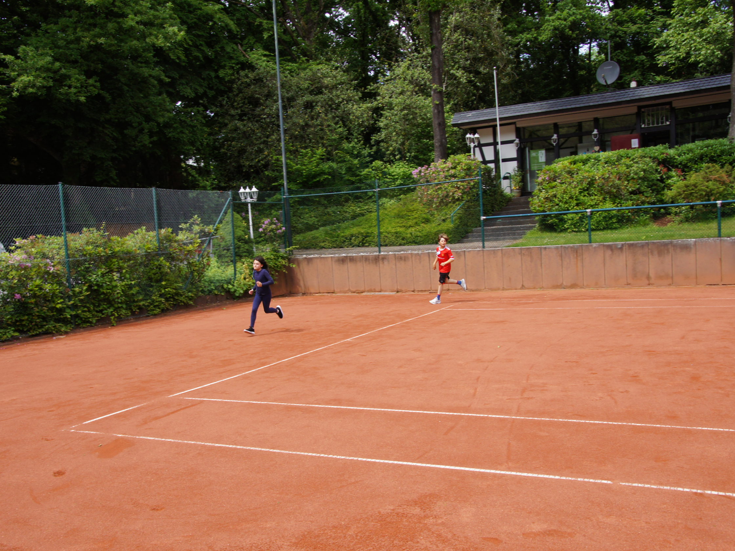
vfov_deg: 42.9
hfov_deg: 55.3
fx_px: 701
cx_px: 331
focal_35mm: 33
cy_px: 272
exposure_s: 1/125
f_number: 10
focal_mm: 20
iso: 200
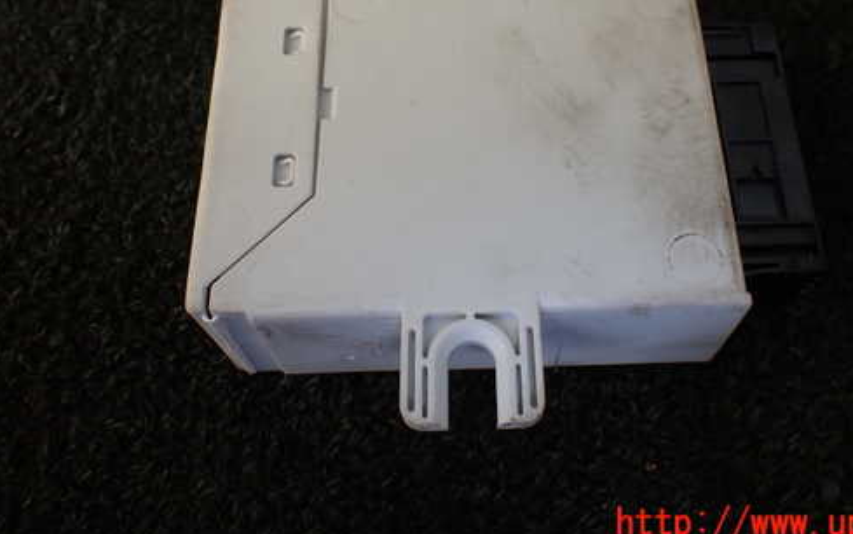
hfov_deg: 50.2
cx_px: 487
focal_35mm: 39
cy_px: 154
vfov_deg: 32.4
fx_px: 907
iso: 125
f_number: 2.3
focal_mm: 5.4
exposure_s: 1/125
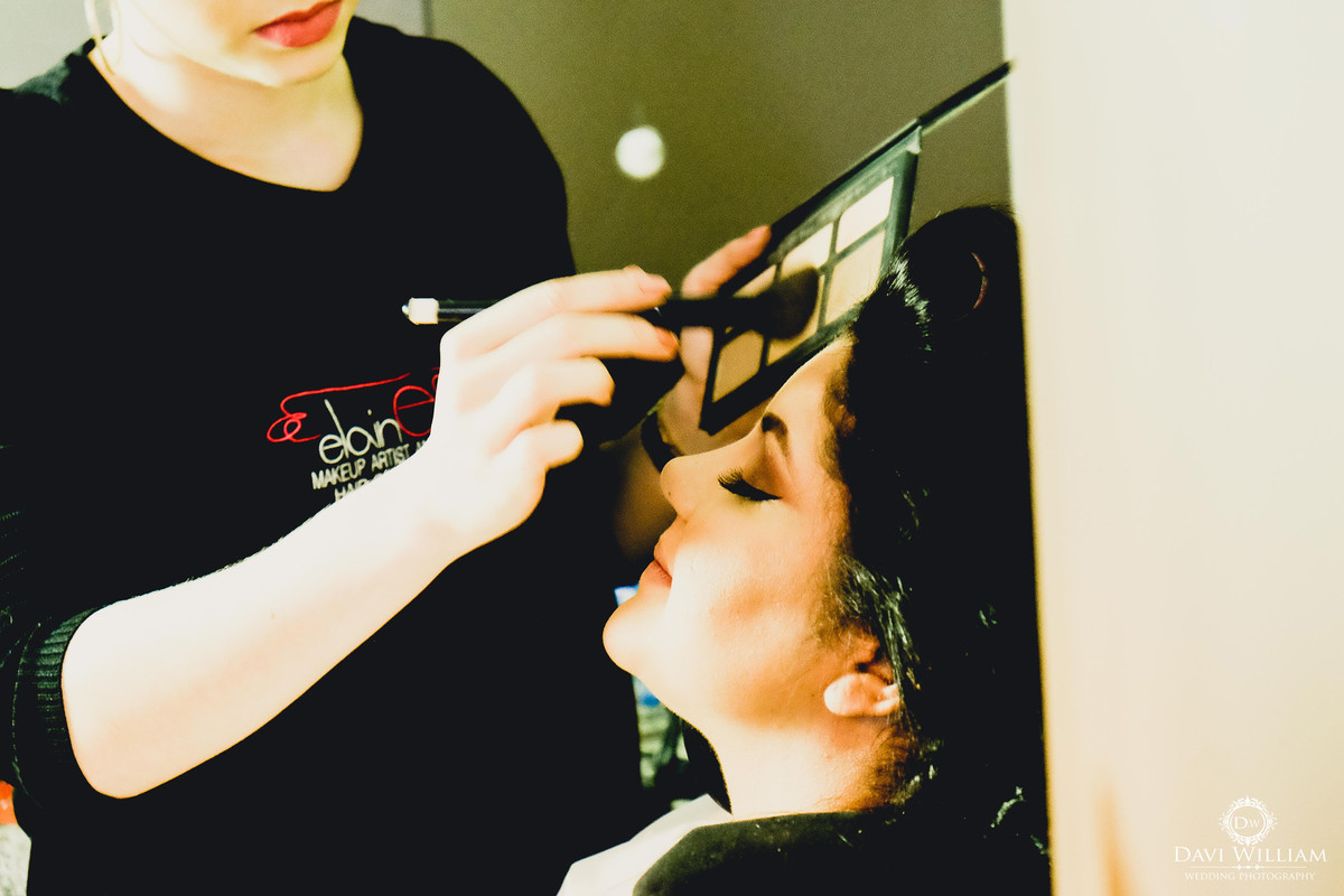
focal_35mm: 83
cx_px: 672
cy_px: 448
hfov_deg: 24.5
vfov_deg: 16.5
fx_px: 3098
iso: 4000
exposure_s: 1/60
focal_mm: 55
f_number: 4
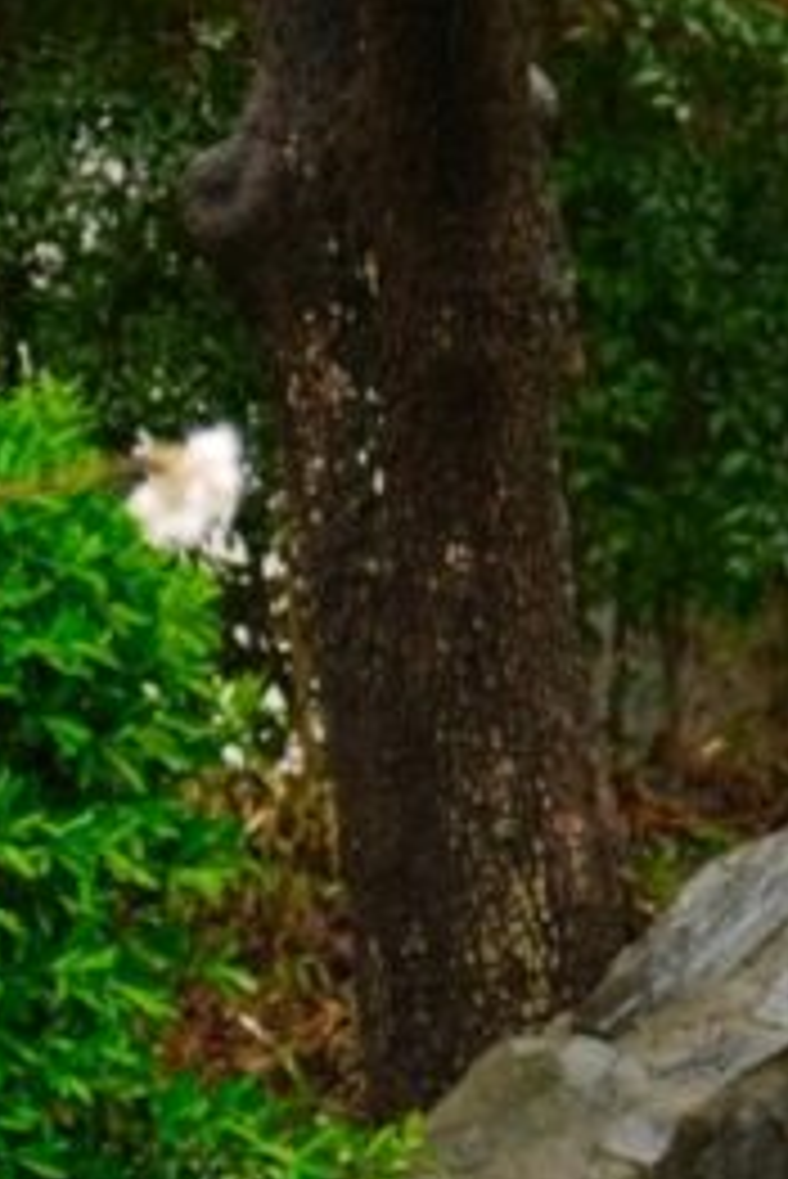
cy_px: 567
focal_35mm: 527
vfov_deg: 3.9
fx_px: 17279
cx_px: 797
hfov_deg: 2.6
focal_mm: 80
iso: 400
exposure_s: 1/105
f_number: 4
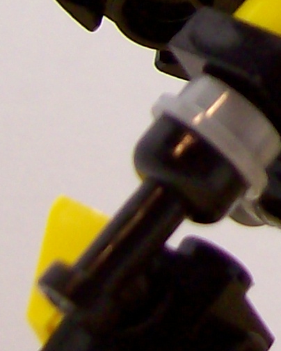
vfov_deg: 9.3
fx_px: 2058
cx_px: 579
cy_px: -295
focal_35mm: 198
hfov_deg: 7.5
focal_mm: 6
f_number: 2.7
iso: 80
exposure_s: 1/39.5
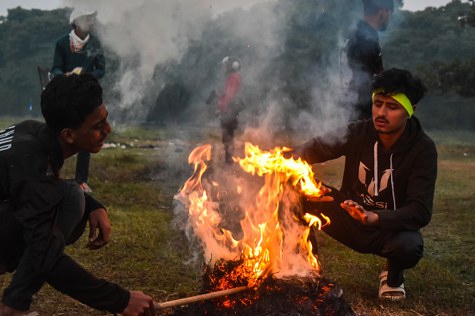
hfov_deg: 26.0
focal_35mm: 78
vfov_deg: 17.5
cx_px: 238
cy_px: 158
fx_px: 1029
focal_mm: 52
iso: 800
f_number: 5.6
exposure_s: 1/160
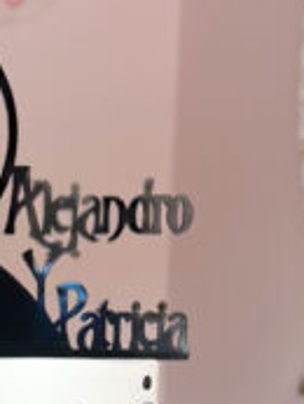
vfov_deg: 14.9
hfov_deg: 13.2
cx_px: -11
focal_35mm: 111
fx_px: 1298
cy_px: 775
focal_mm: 5.7
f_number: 1.5
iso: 50
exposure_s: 1/100
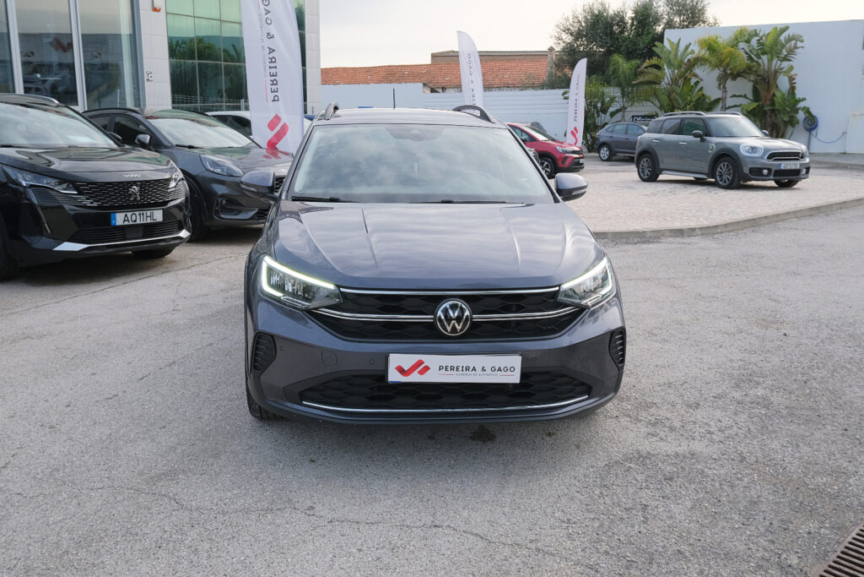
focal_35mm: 31
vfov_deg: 42.3
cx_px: 432
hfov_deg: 60.3
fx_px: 744
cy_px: 288
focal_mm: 20.9
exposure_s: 1/200
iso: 500
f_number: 8
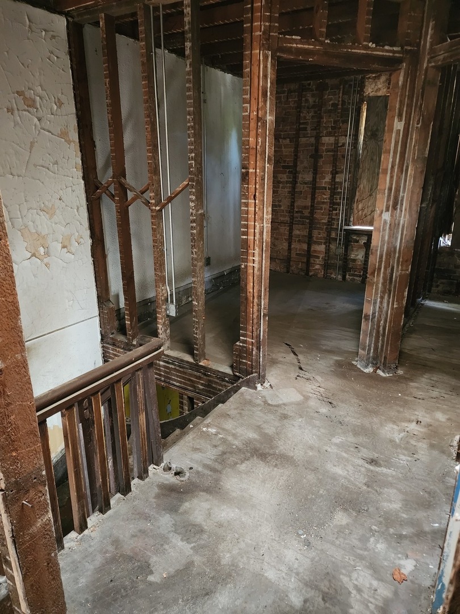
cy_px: 307
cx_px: 230
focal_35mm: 23
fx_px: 408
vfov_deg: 73.9
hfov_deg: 58.9
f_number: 1.8
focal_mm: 6.4
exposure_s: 1/24
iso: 1000
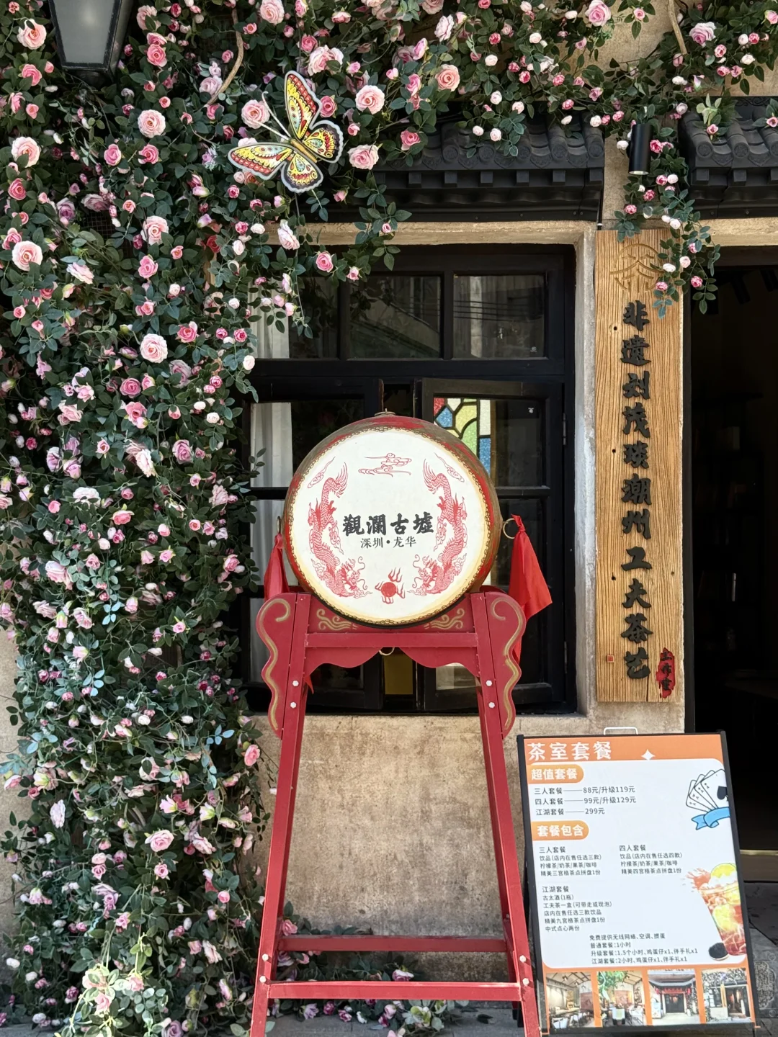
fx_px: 1438
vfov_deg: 39.7
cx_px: 389
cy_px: 518
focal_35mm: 48
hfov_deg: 30.3
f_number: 1.78
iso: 100
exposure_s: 1/895
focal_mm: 6.76
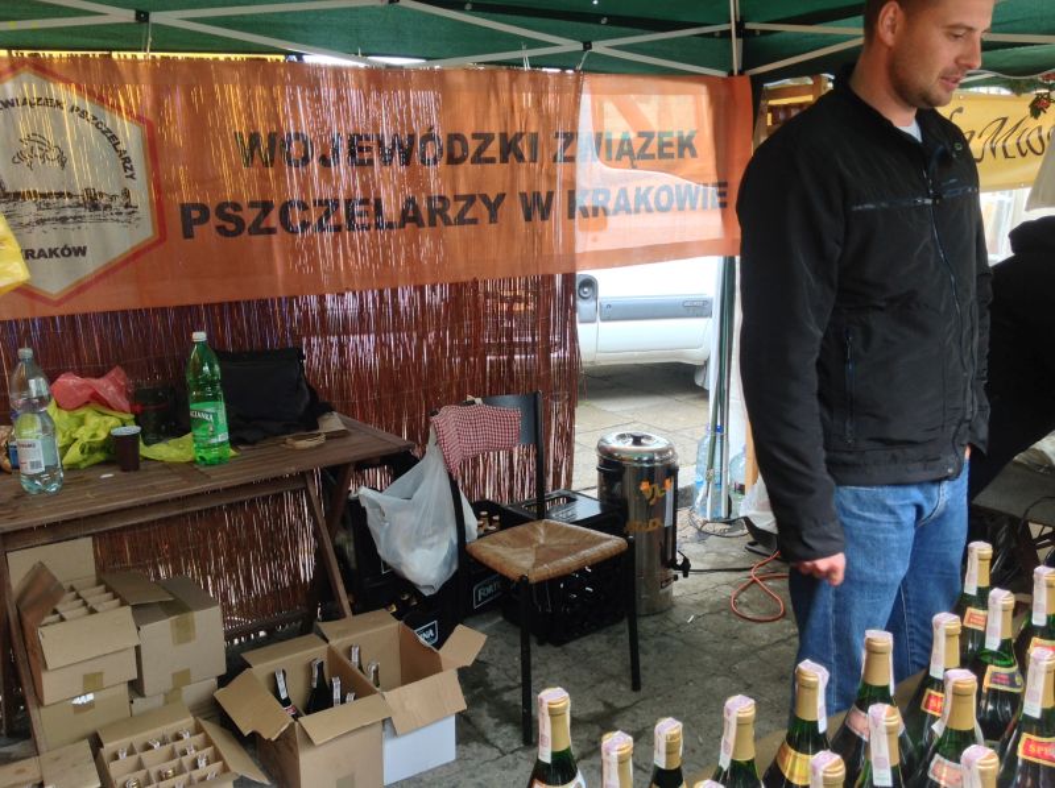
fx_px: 1065
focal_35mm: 35
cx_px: 528
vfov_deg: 40.6
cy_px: 394
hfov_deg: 52.7
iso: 64
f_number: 2.4
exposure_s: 1/24
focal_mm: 4.28
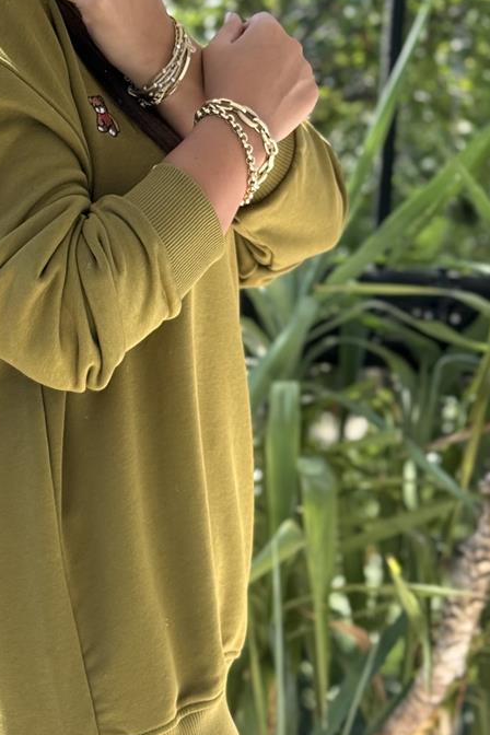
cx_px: 92
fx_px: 2021
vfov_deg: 20.6
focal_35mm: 99
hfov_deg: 13.7
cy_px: 265
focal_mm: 6.76
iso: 80
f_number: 1.78
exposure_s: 1/534
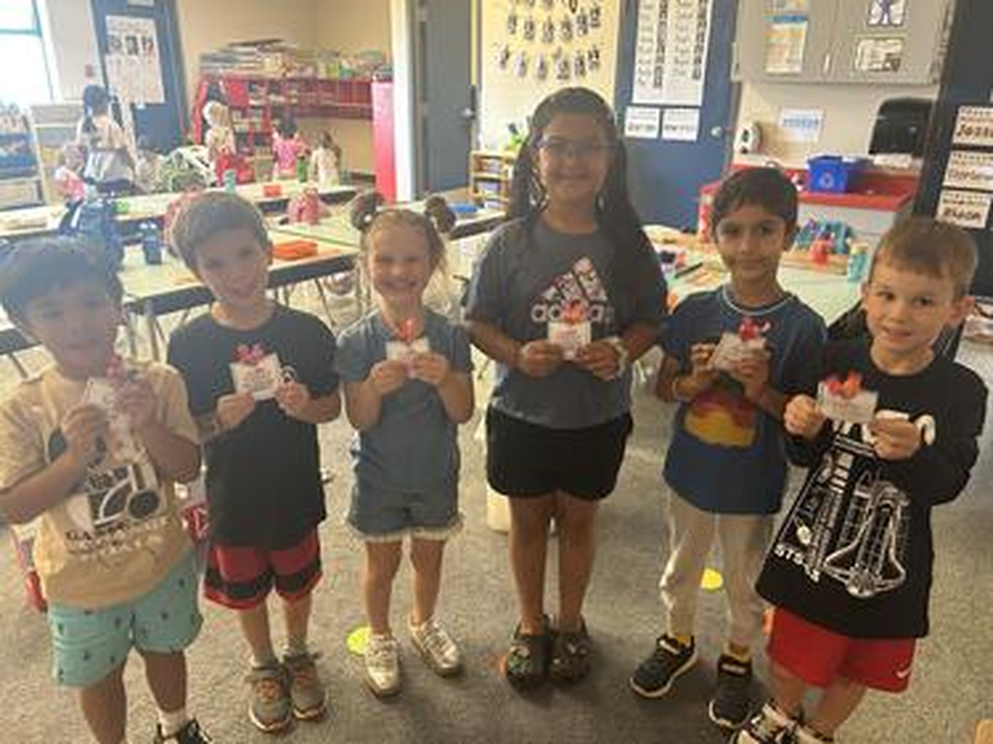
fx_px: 746
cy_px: 372
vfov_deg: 53.0
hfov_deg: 67.3
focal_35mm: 26
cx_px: 496
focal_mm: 5.7
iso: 400
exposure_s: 1/40
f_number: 1.5
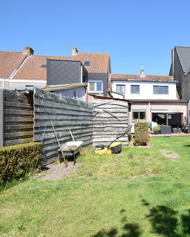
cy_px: 118
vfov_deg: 62.7
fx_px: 195
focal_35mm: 28
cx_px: 168
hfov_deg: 47.2
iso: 100
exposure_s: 1/100
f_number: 9
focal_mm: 13
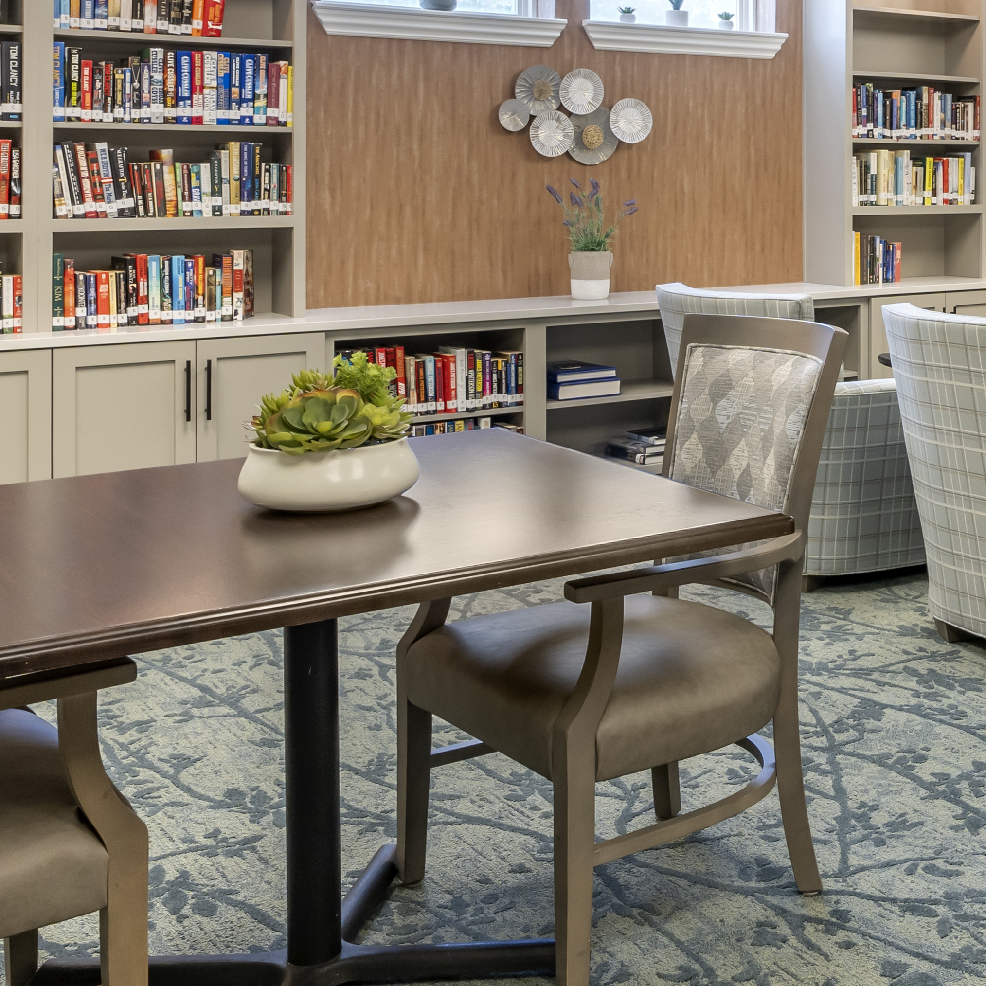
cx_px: 973
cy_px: 196
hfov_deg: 33.2
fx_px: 1515
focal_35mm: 47
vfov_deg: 34.9
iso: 400
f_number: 11
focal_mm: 16
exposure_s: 1/30
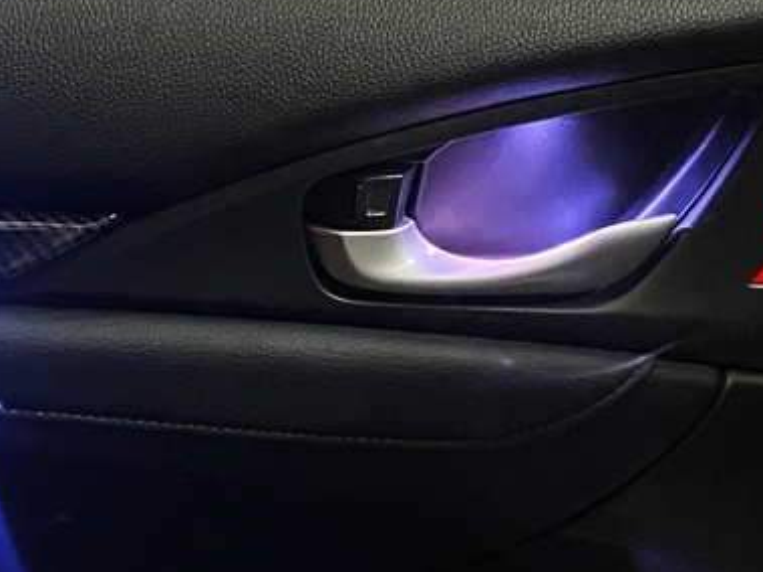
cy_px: 523
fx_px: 2270
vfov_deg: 14.2
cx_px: -246
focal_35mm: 103
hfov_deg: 17.8
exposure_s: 1/25
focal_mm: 4.25
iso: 800
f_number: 1.8
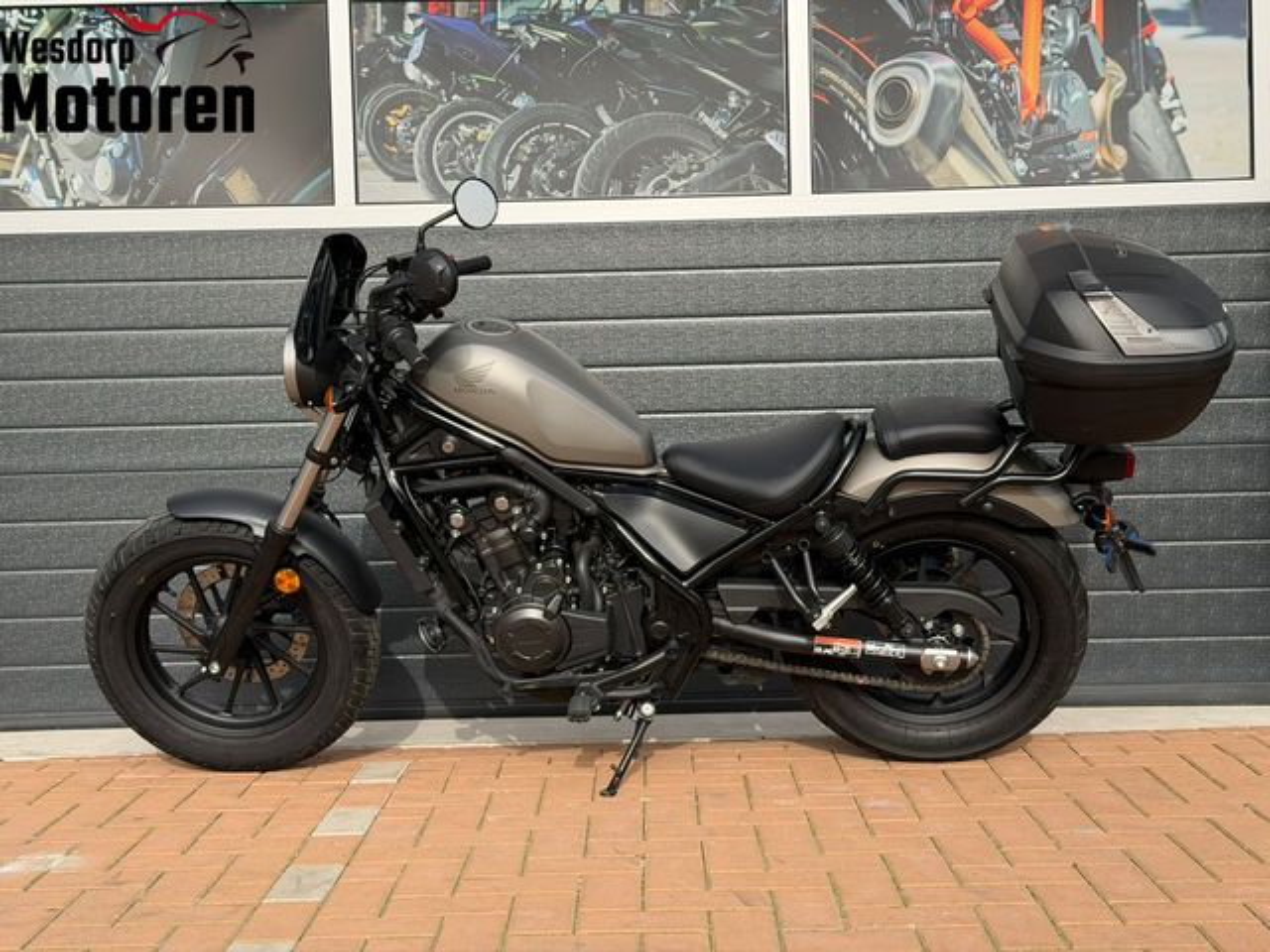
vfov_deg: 30.3
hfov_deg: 39.7
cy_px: 476
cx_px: 635
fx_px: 1761
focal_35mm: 48
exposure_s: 1/3096
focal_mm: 6.76
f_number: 1.78
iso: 100
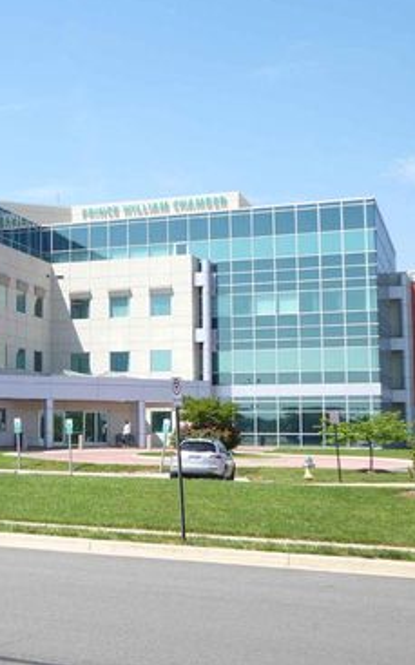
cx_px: -11
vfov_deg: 38.9
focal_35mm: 52
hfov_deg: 23.7
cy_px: 327
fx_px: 942
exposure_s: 1/400
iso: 80
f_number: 3.6
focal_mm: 6.5
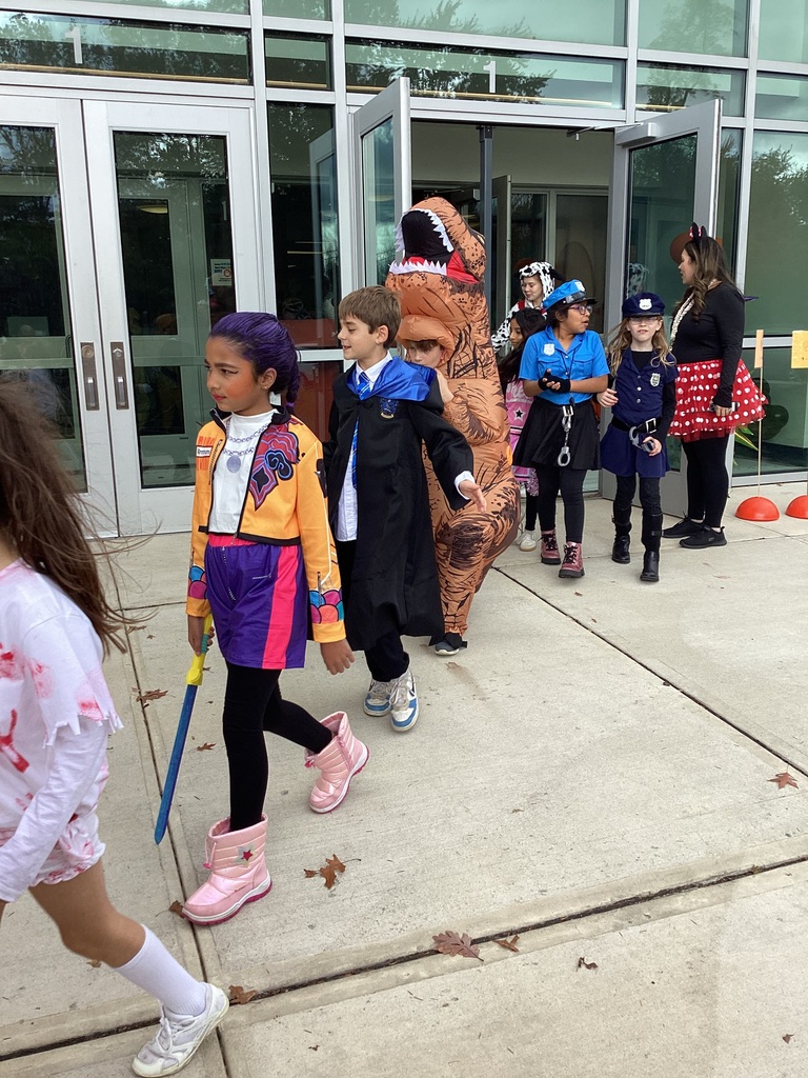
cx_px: 404
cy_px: 539
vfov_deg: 58.4
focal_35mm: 31
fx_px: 965
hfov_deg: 45.4
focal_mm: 3.3
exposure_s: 1/287
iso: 25
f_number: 2.4
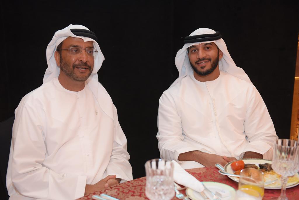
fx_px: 399
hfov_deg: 41.1
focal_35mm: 48
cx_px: 150
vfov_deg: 28.1
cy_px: 100
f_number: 3.5
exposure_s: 1/50
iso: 2000
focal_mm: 48
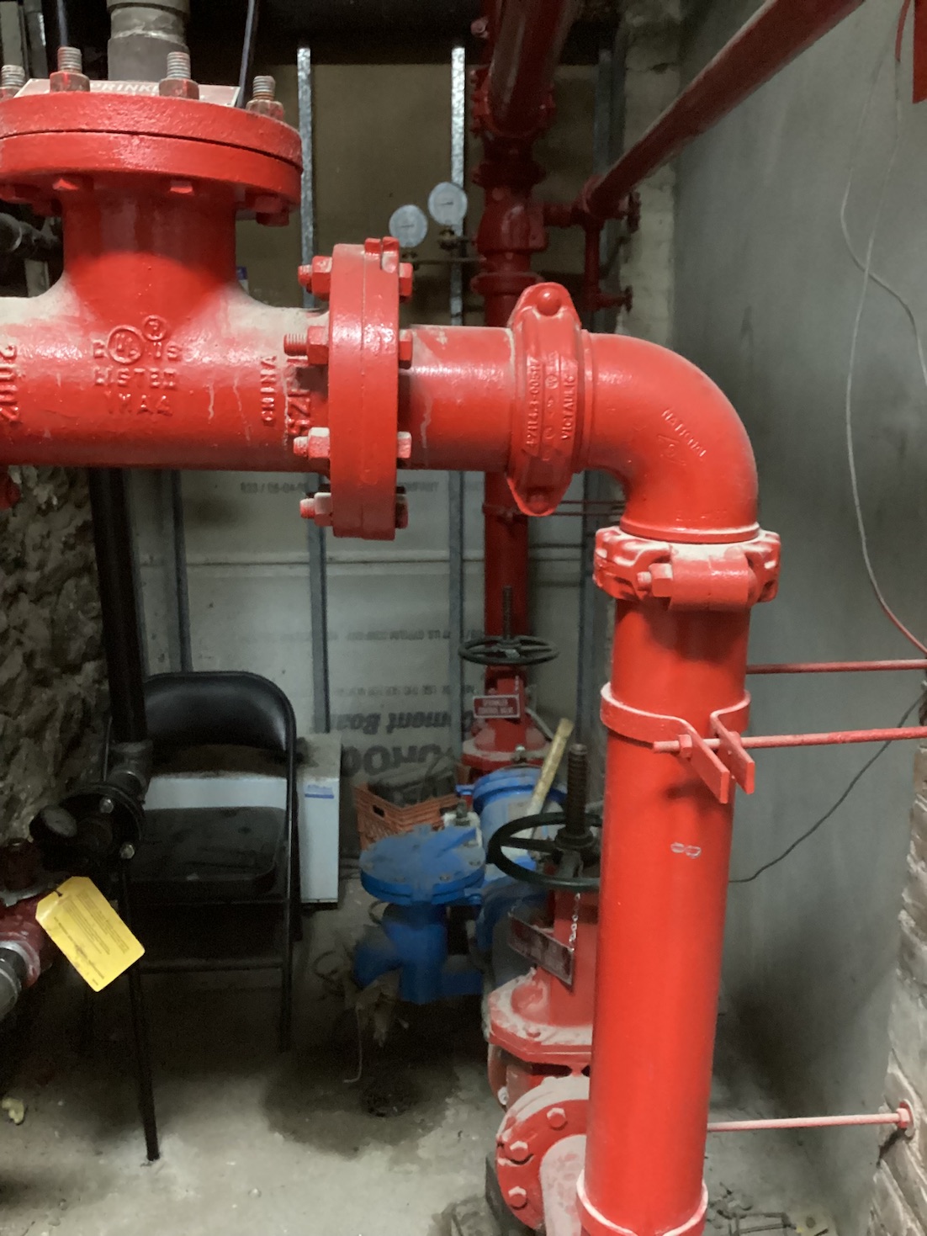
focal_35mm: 31
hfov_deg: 45.4
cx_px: 464
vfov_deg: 58.3
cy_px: 618
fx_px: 1107
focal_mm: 3.3
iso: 640
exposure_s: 1/17
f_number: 2.4
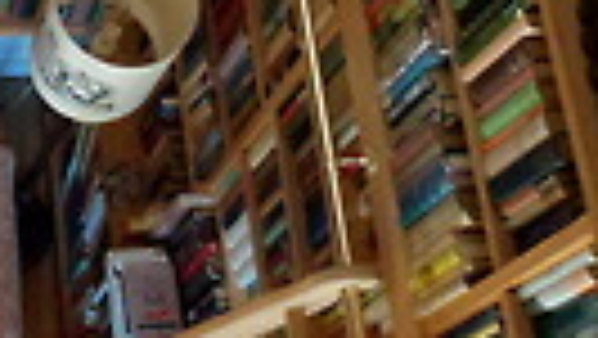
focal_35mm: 98
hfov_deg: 20.1
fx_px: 1555
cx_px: -166
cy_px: 43
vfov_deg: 12.3
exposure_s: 1/30
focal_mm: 4.3
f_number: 3.3
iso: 400
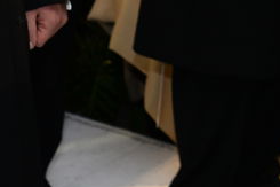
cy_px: -291
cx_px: 325
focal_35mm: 166
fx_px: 1290
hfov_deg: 12.1
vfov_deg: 7.6
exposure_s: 1/100
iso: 640
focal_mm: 29
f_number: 4
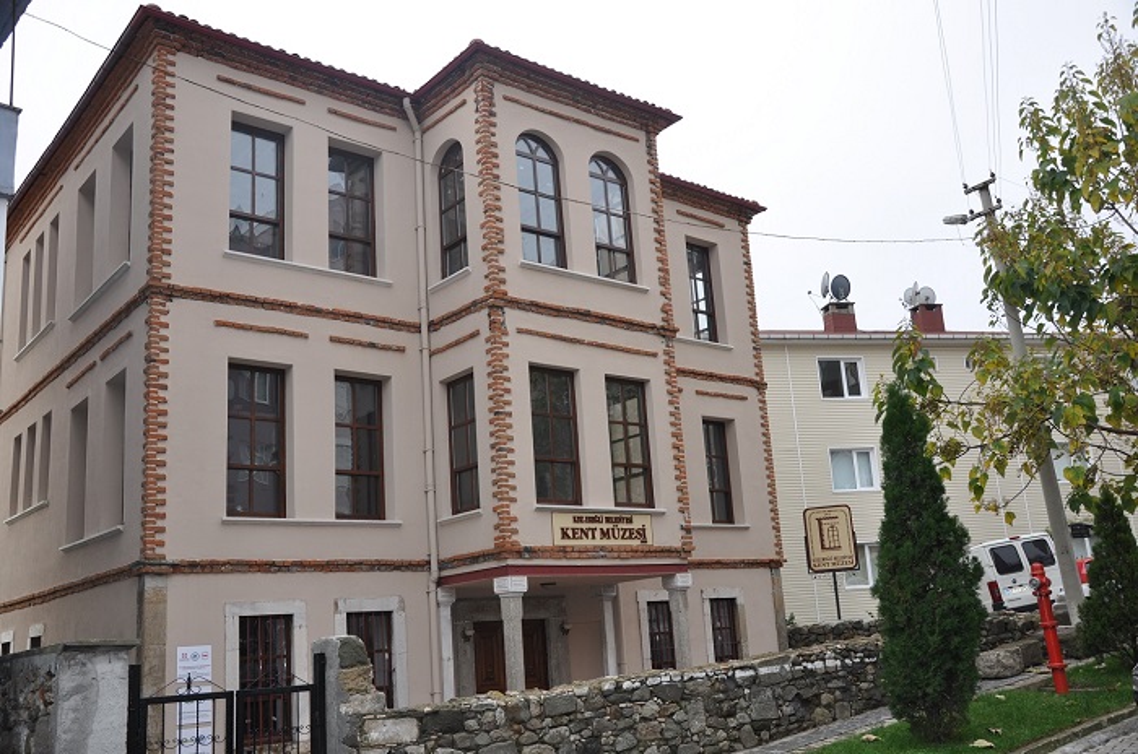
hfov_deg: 57.3
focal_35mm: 33
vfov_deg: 39.8
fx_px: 1041
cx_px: 569
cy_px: 377
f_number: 6.3
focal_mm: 22
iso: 200
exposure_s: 1/200
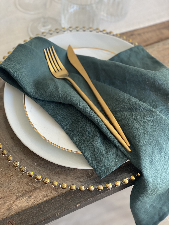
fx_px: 338
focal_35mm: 52
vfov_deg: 36.8
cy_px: 112
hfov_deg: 28.0
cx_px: 84
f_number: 2
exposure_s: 1/100
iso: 125
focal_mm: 6
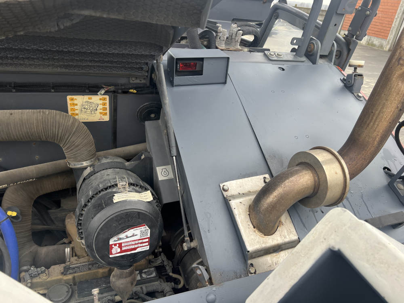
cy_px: 152
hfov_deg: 67.3
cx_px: 202
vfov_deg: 53.1
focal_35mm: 26
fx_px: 303
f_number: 1.5
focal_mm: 5.7
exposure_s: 1/121
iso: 64
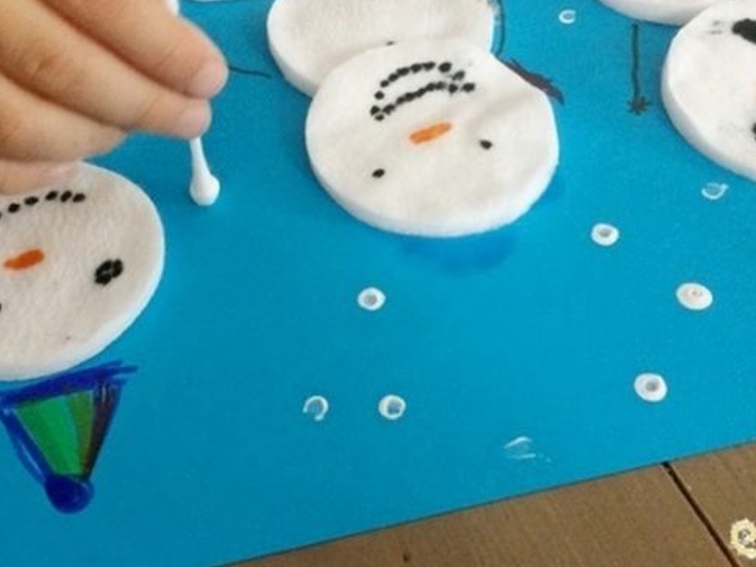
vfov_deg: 31.1
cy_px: 167
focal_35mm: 46
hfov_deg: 41.2
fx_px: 1005
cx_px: 336
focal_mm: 4.15
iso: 250
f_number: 2.2
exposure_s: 1/33
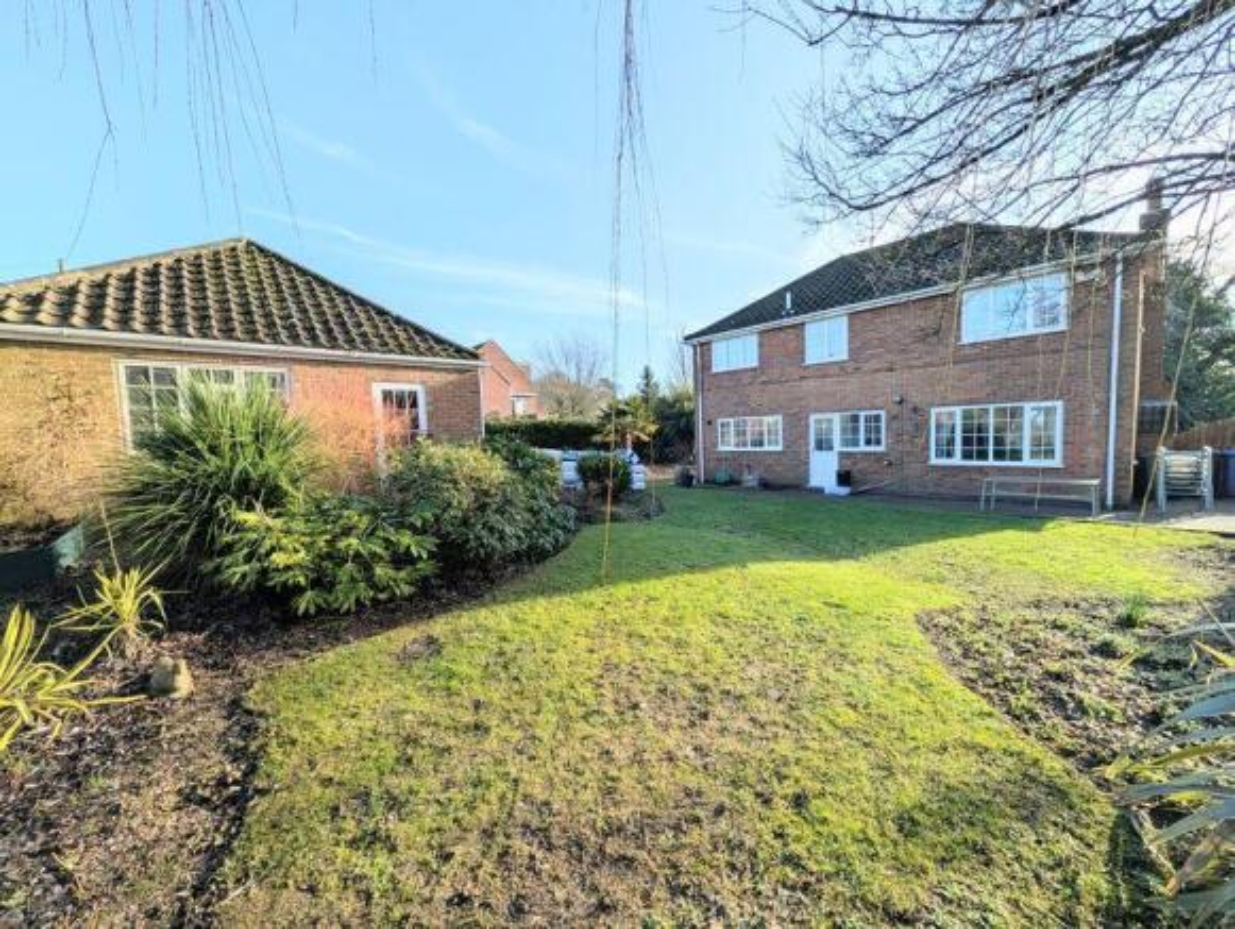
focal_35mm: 12
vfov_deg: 94.6
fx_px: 429
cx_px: 618
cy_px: 464
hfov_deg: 110.5
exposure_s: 1/1887
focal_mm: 2.02
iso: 54
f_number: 1.7
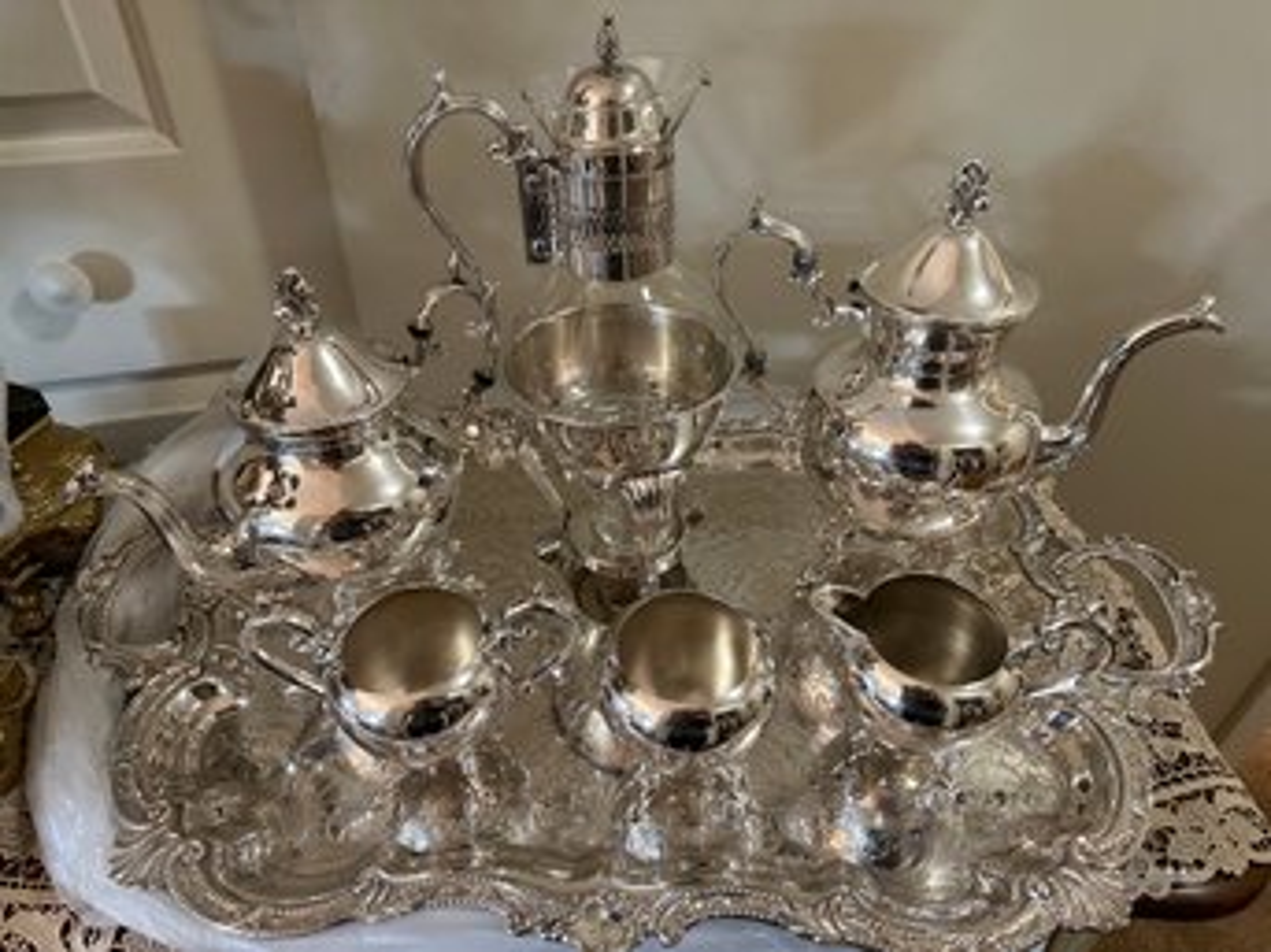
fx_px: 881
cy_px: 476
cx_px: 636
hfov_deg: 71.6
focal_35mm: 24
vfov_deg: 56.8
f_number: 1.78
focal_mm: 6.86
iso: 400
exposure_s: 1/60
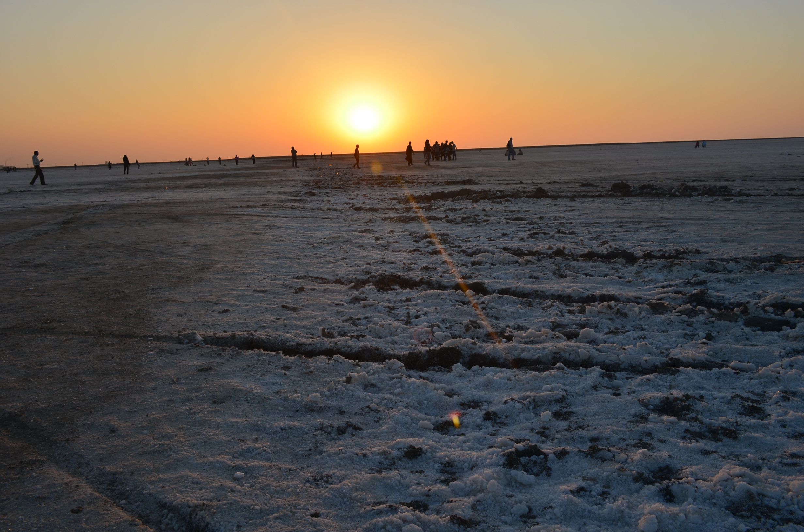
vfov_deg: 47.7
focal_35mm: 27
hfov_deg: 67.5
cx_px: 402
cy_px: 266
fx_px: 602
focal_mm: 18
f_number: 11
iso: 125
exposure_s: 1/125
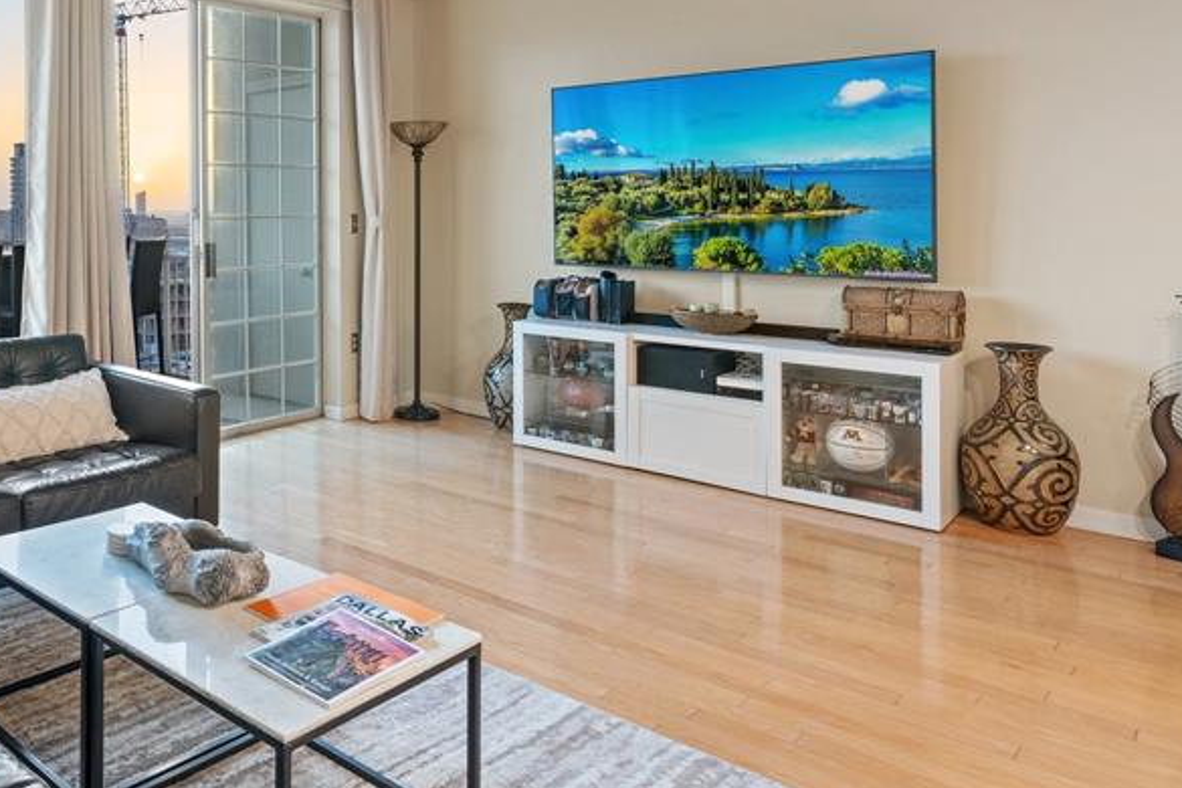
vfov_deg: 44.9
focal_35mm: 28
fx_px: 919
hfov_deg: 59.2
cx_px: 200
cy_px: 200
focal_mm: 16
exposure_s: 1
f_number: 8
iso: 320
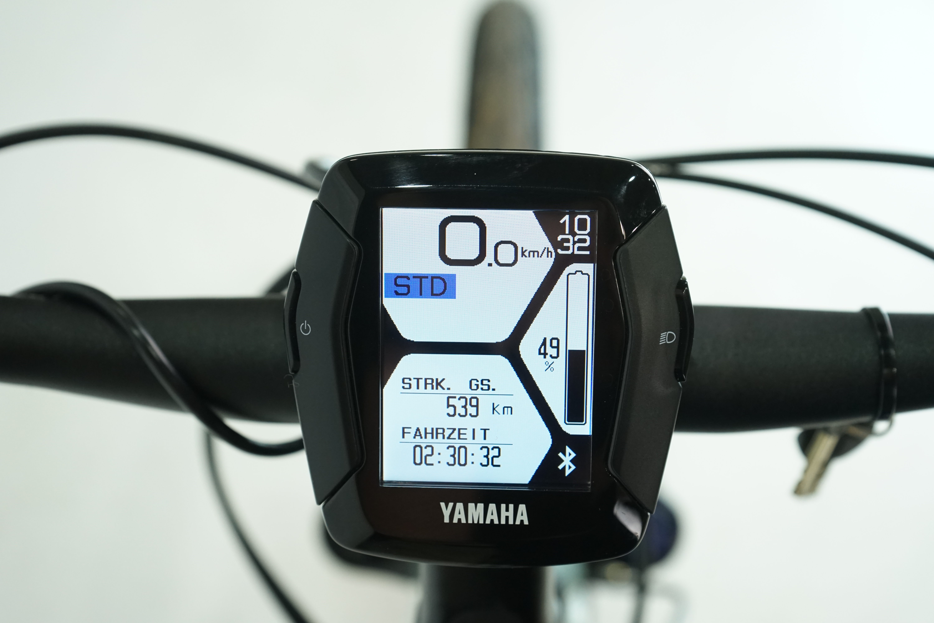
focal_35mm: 52
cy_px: 312
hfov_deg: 38.2
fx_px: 1349
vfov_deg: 26.0
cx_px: 467
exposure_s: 1/200
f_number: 5.6
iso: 1600
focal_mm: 52
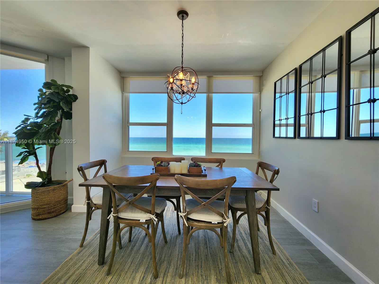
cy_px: 142
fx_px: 142
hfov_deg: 106.2
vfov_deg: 89.9
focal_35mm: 13
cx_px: 190
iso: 50
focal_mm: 2.2
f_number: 2.2
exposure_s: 1/179
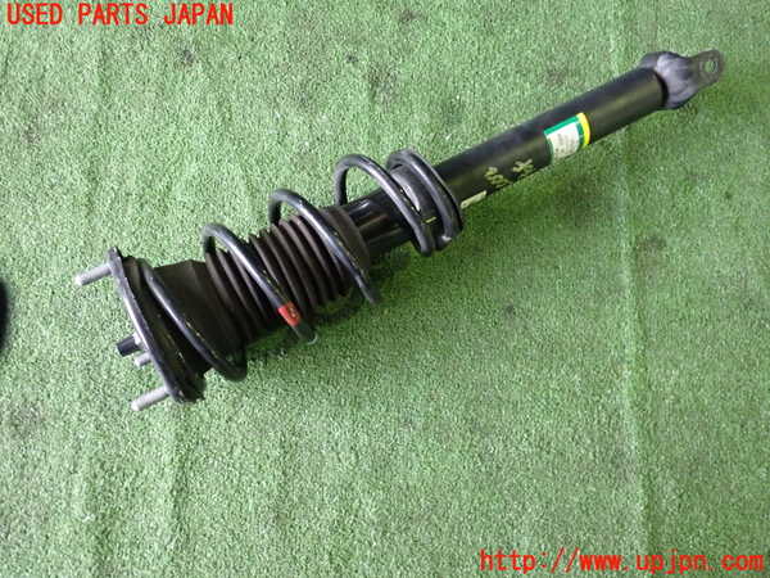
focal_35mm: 30
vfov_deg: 46.8
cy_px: 289
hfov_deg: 60.0
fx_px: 667
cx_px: 385
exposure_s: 1/30
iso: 800
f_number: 2.3
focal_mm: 5.4
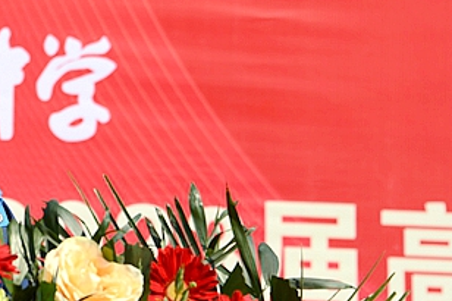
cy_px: 149
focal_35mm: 291
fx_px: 3652
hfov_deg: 7.0
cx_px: -109
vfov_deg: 4.7
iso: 64
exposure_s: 1/200
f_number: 7.1
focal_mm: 112
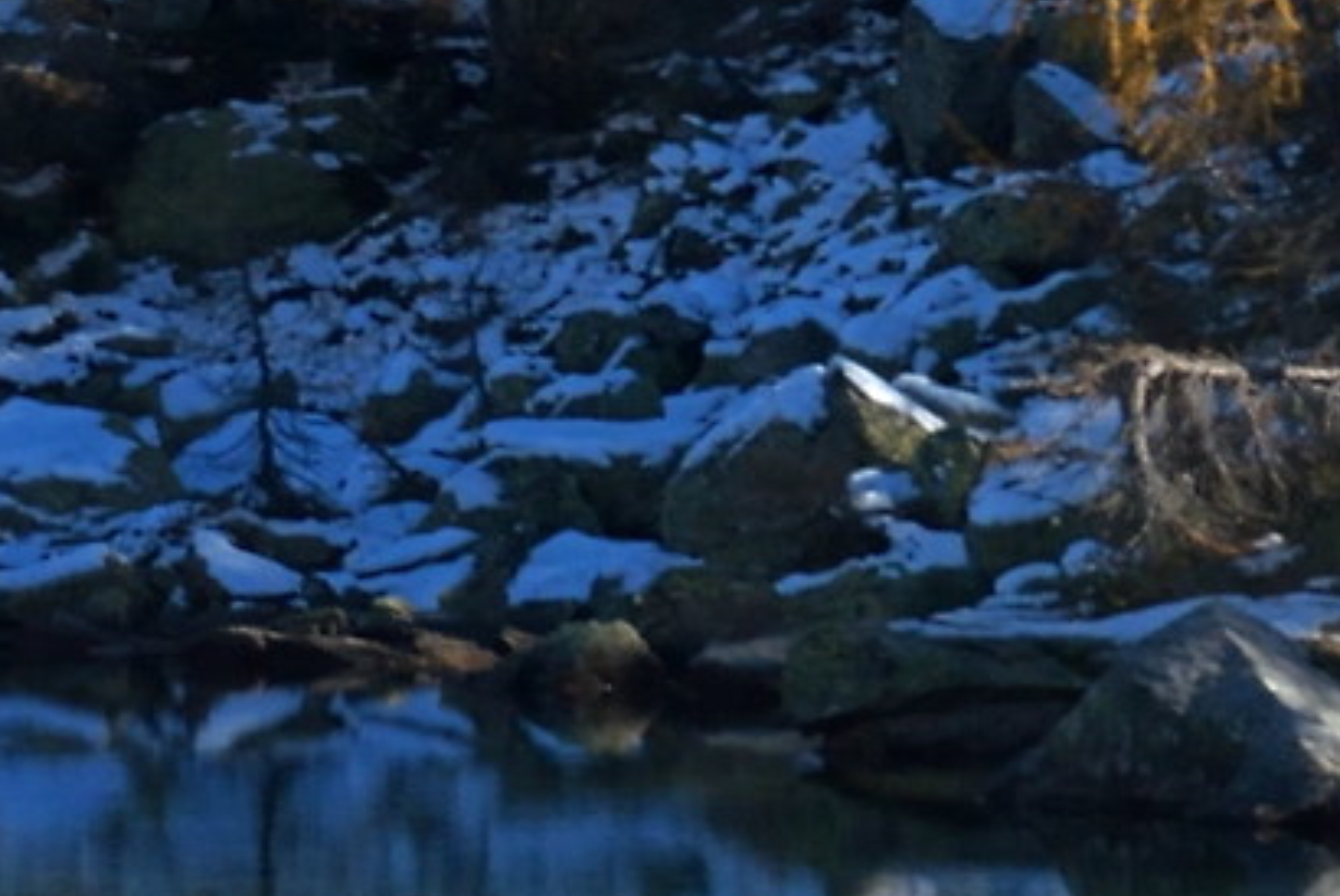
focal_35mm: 193
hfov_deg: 10.6
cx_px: 1069
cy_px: 500
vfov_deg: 7.1
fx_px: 7189
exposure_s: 1/200
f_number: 11
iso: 200
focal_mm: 22
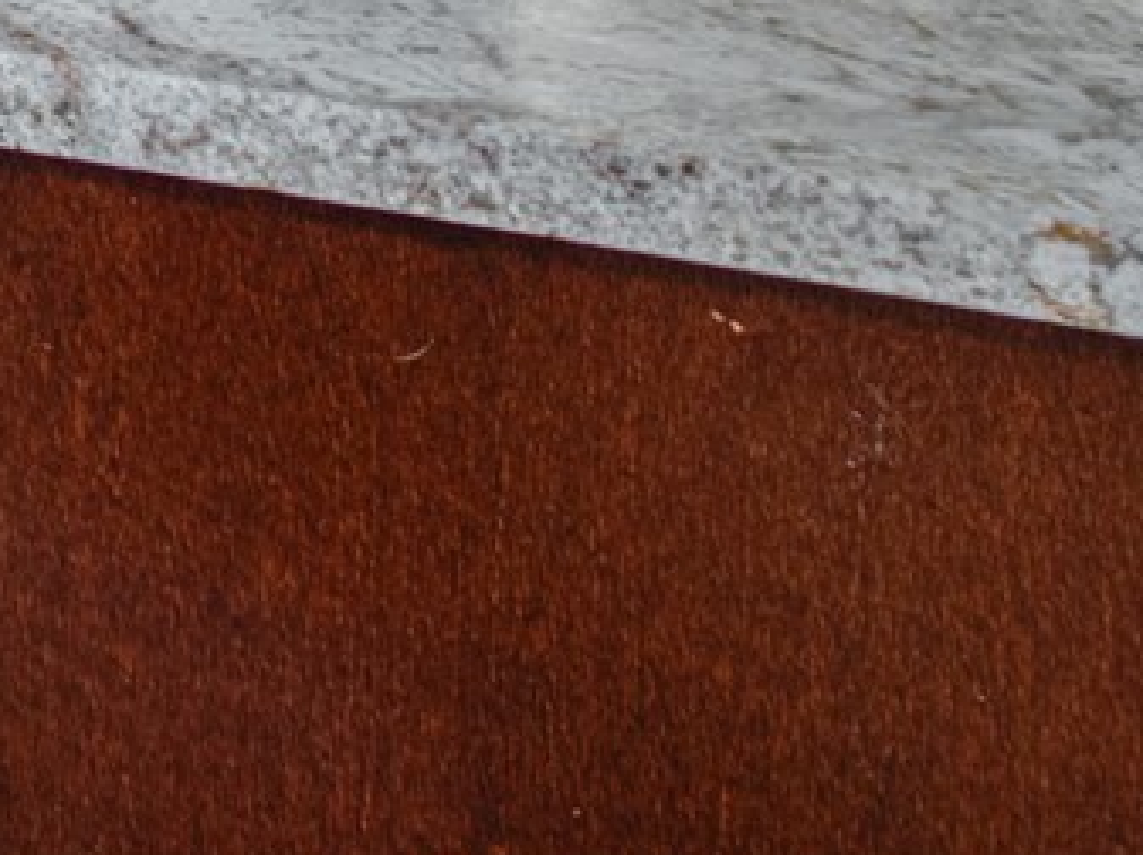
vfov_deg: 15.1
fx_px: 2507
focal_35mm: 76
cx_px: -1384
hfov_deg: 16.3
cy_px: -921
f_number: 10
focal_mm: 8
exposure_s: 1.6
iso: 200
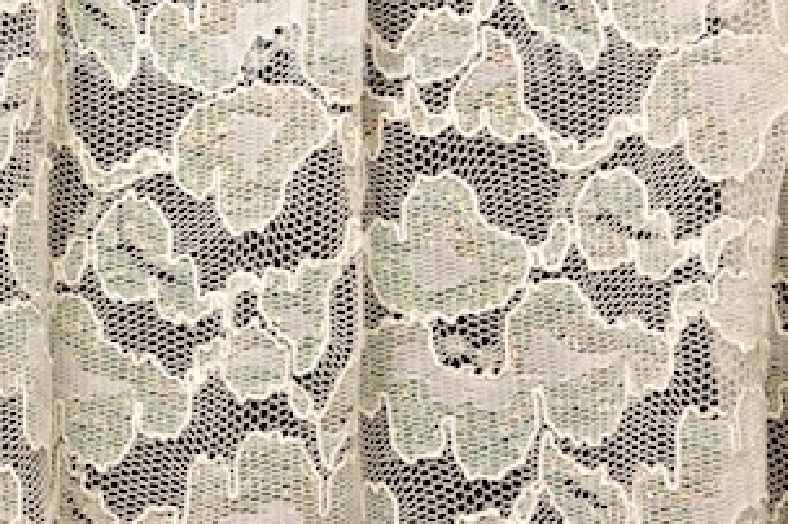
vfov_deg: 5.8
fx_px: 5182
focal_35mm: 237
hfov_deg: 8.7
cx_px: 31
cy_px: 56
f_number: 13
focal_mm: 80
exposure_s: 1/800
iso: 400
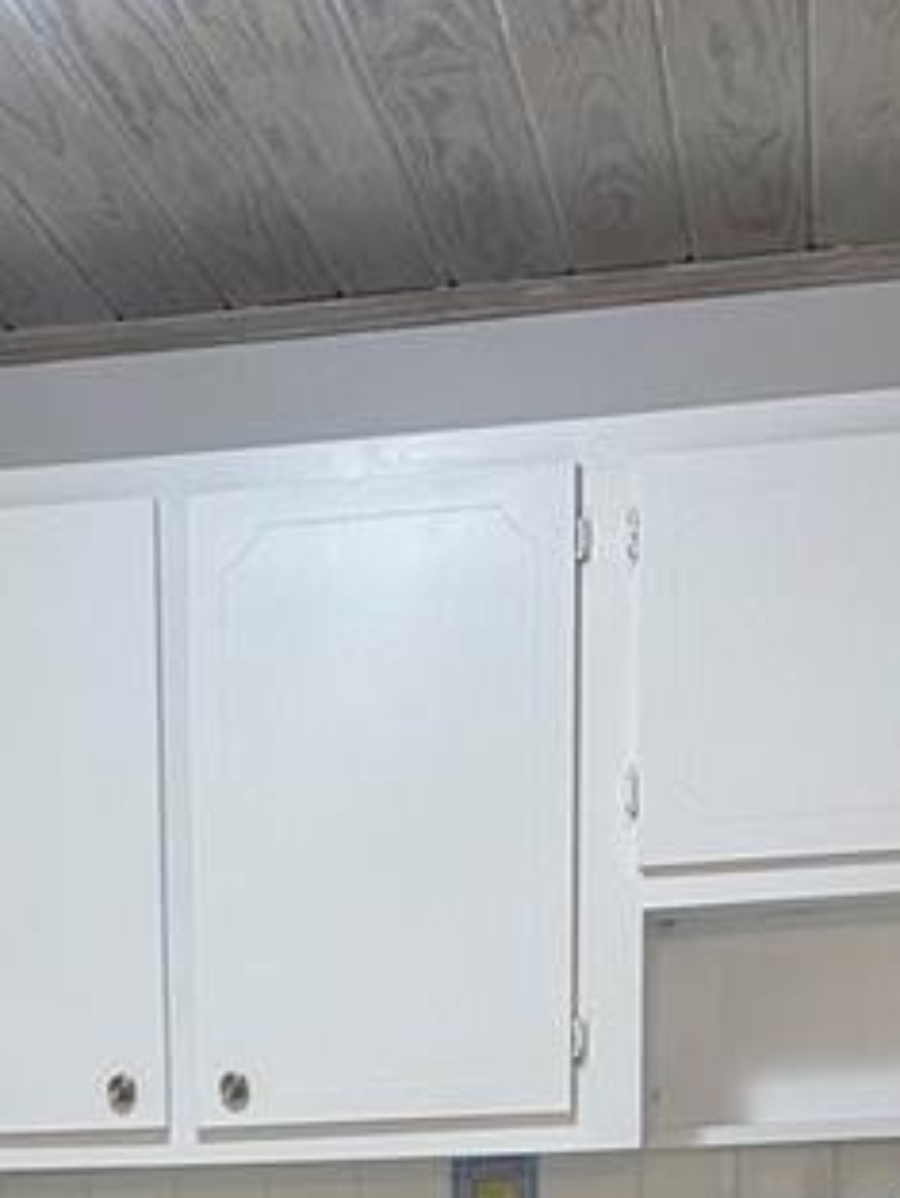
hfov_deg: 15.7
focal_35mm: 92
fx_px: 3187
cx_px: -23
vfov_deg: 19.2
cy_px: 1669
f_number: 1.78
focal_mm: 6.86
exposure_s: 1/120
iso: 160
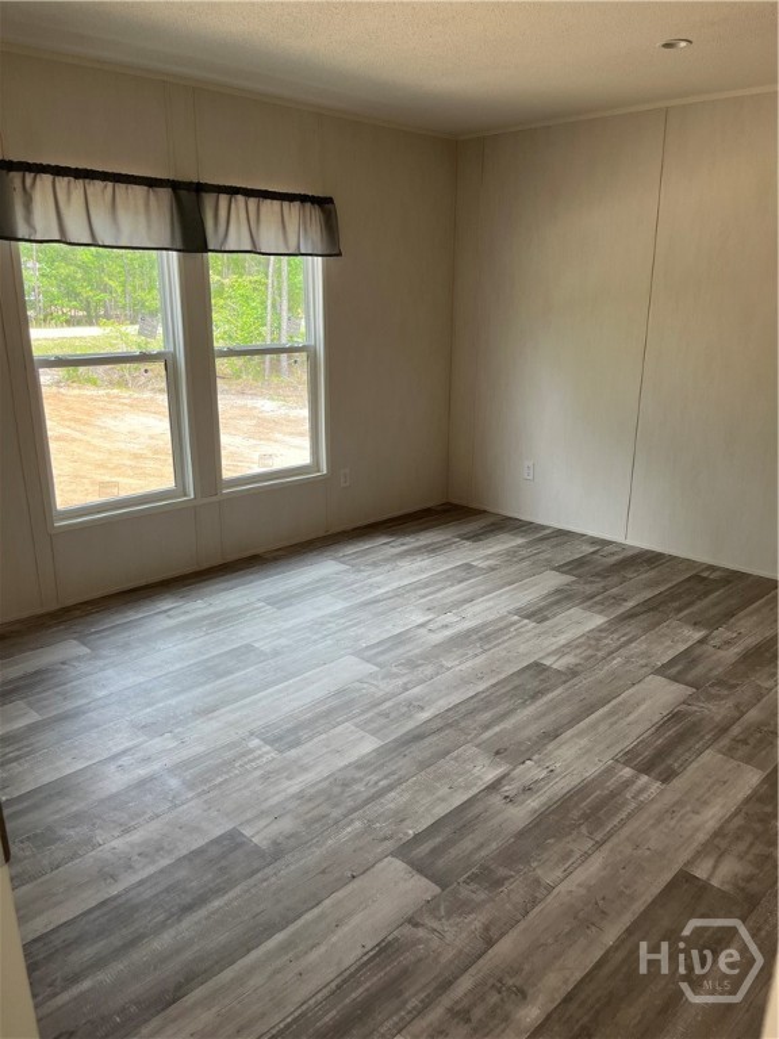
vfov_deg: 67.3
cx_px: 390
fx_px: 780
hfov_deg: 53.1
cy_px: 520
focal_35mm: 26
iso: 50
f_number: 1.6
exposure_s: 1/164
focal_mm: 5.1
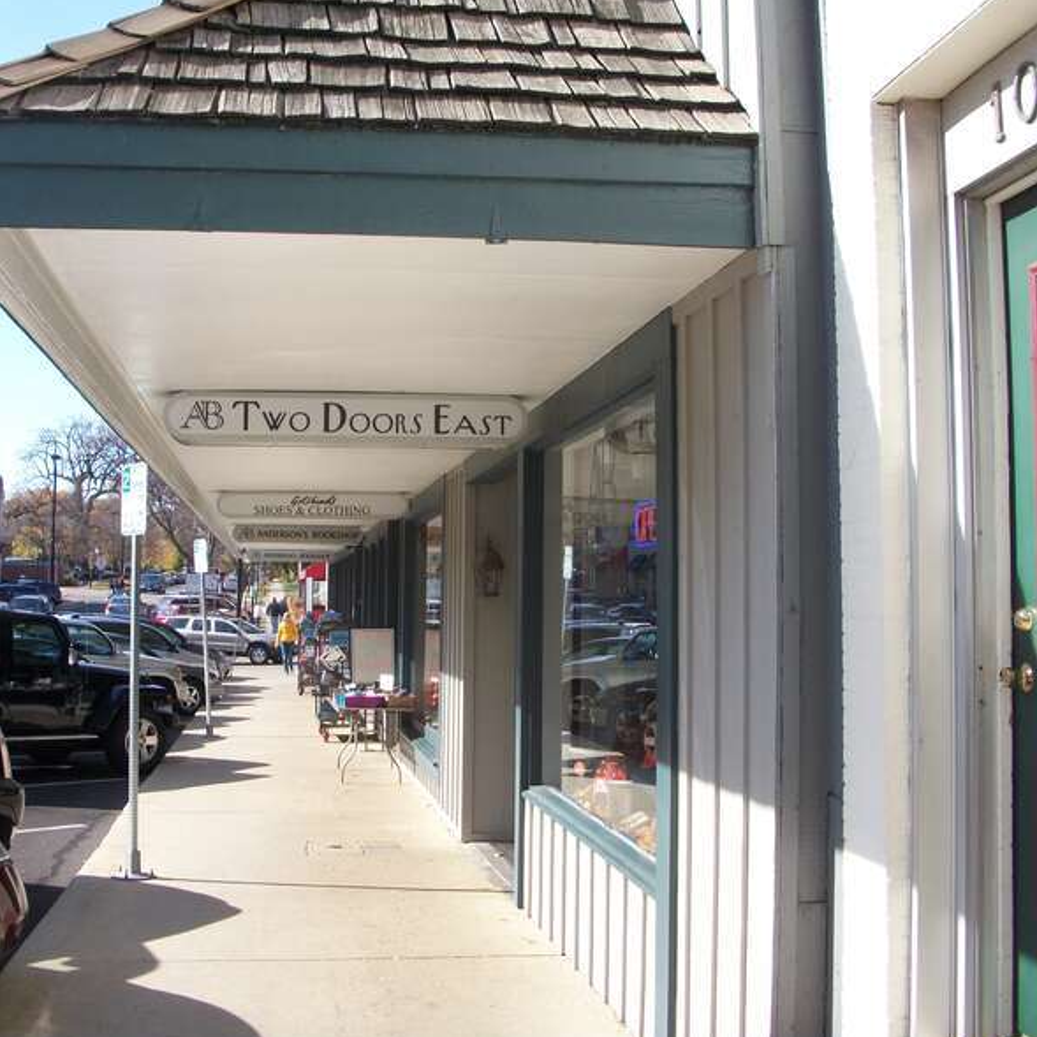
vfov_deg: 40.0
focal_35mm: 42
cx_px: 335
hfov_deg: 39.5
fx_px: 1423
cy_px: 519
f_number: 3.1
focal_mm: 6.3
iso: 80
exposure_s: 1/500
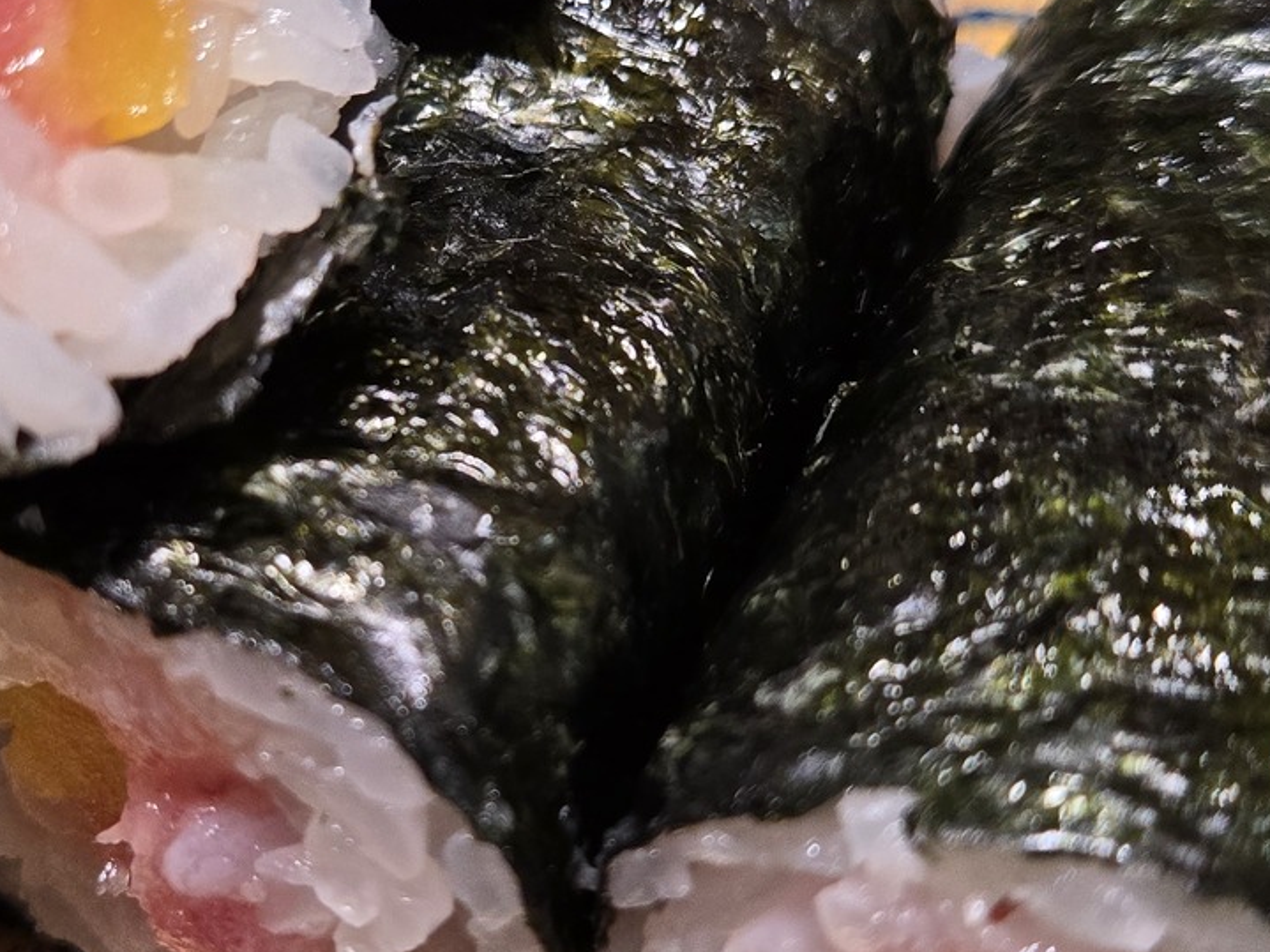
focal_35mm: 64
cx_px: 431
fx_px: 2348
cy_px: 454
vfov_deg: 22.9
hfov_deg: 30.1
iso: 160
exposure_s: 1/180
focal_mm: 5.4
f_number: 1.8
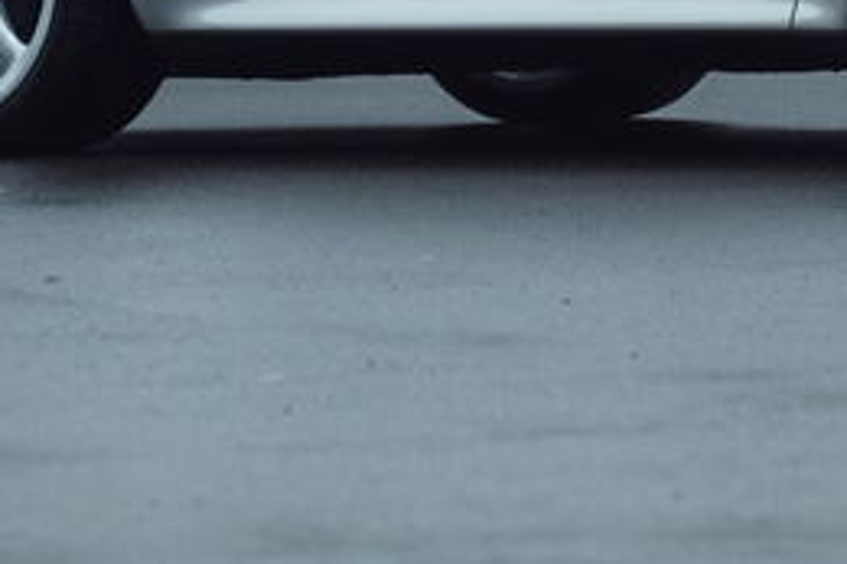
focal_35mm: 492
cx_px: 857
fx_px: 11568
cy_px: -478
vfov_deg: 2.8
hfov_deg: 4.2
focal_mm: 125
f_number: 5.6
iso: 800
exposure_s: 1/80
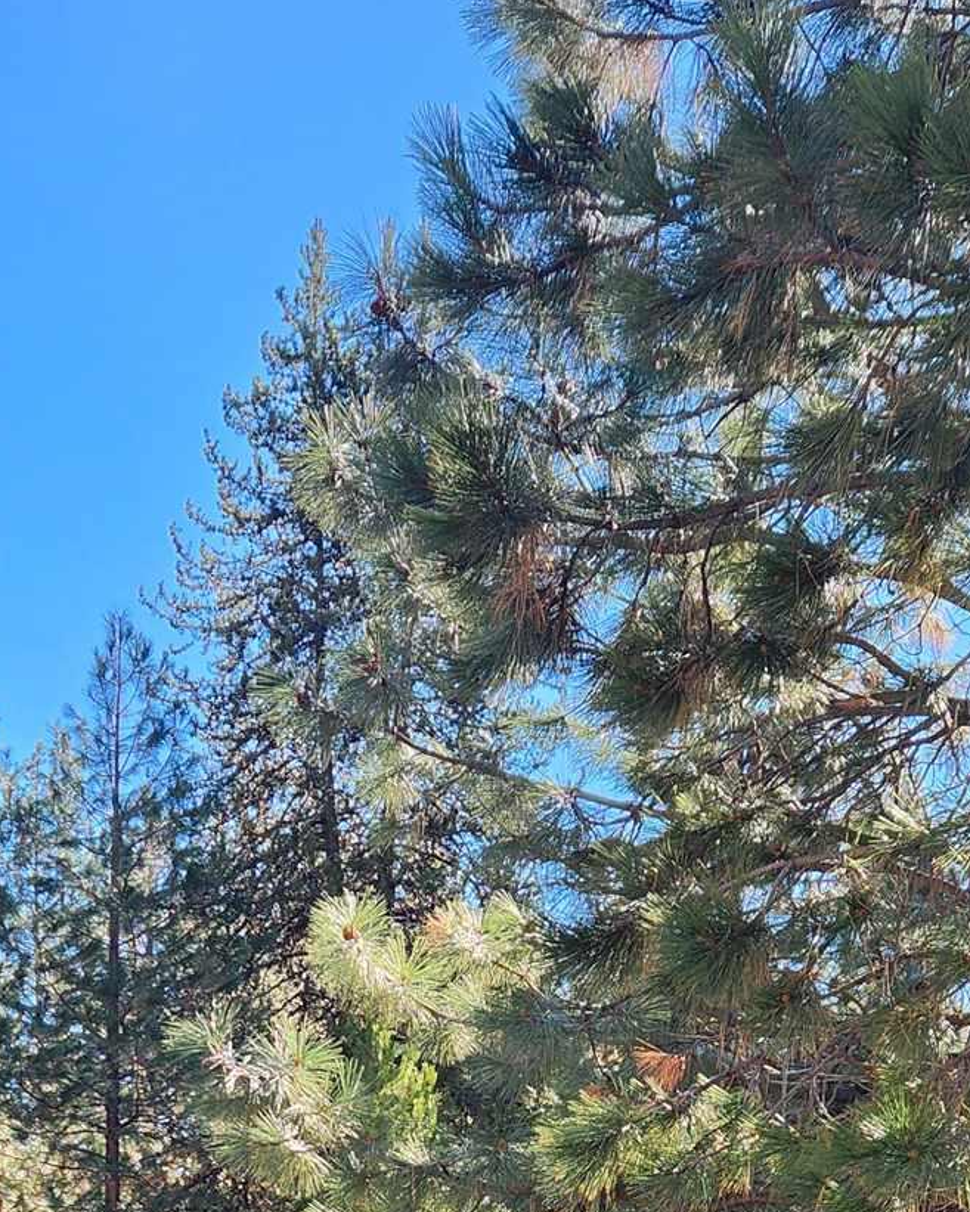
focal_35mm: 63
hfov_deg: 24.1
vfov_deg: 26.6
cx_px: 341
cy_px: 1459
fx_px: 2260
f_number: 1.8
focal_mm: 5.4
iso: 20
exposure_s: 1/247
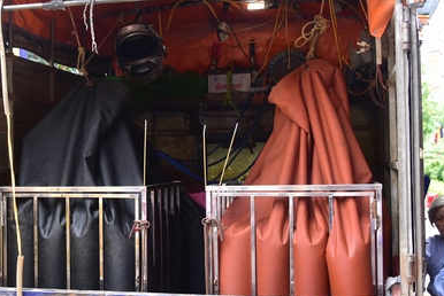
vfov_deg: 21.3
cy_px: 166
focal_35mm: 64
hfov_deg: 30.5
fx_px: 790
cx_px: 76
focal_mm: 38
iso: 400
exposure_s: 1/250
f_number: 5
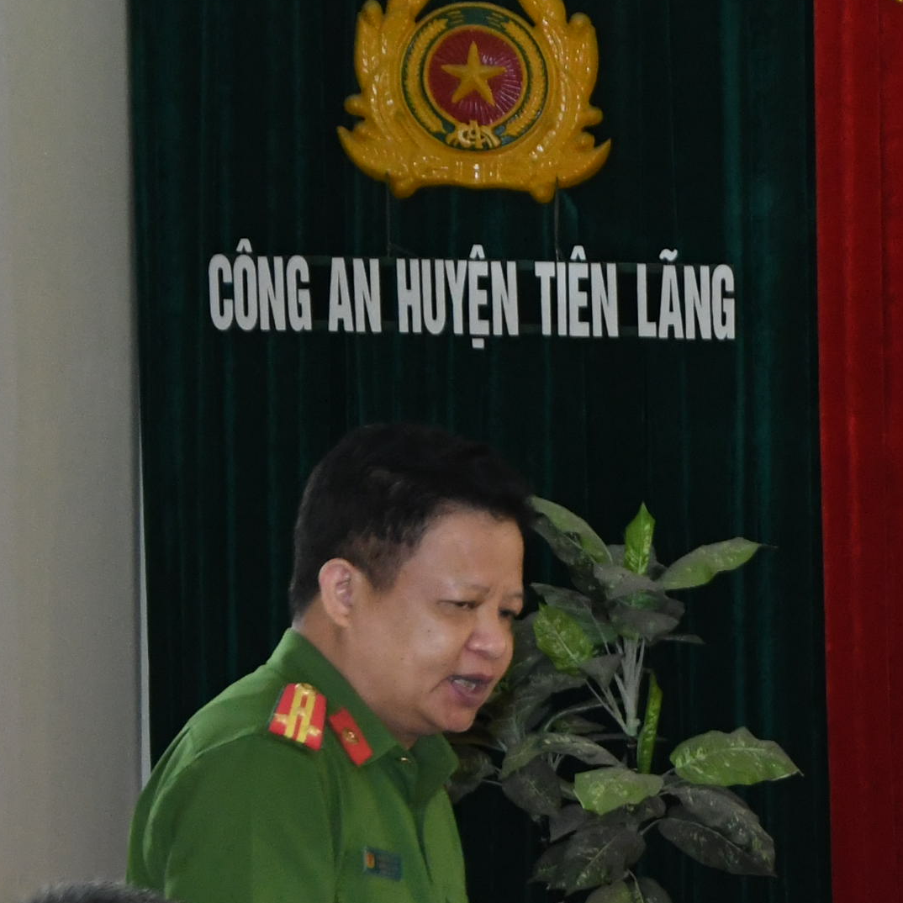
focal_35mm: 238
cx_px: 1518
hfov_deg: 7.2
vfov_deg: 7.3
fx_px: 7024
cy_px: 956
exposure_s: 1/200
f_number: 4.8
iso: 2000
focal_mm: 48
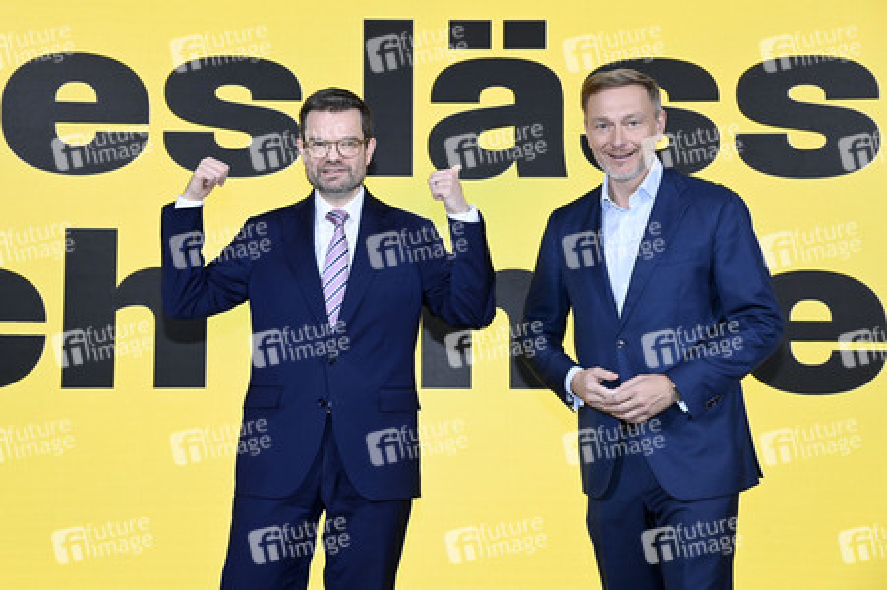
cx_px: 444
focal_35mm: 62
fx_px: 1526
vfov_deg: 21.9
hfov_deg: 32.4
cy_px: 295
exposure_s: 1/250
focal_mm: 62
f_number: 6.3
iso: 4000
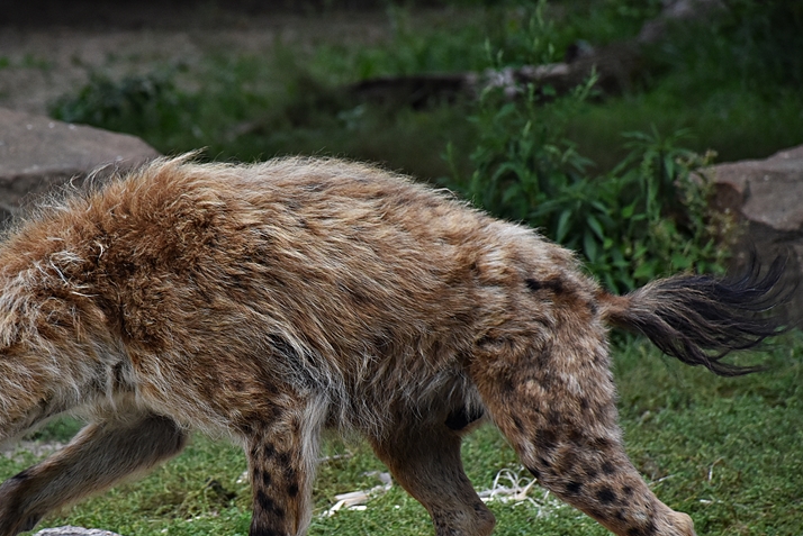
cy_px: 375
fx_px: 6718
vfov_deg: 4.6
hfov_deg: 6.8
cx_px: 238
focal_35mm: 301
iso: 800
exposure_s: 1/500
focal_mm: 140
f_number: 5.6
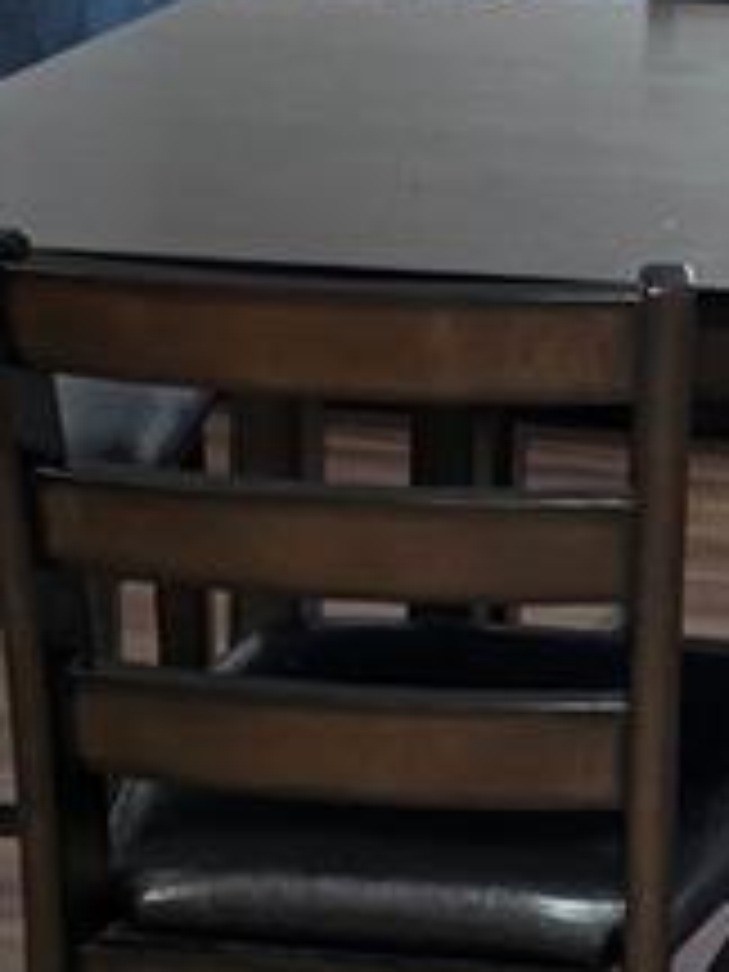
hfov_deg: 11.2
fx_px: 3594
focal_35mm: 128
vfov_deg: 14.8
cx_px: 1053
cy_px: -234
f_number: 1.7
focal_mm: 6.3
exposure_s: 1/120
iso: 200
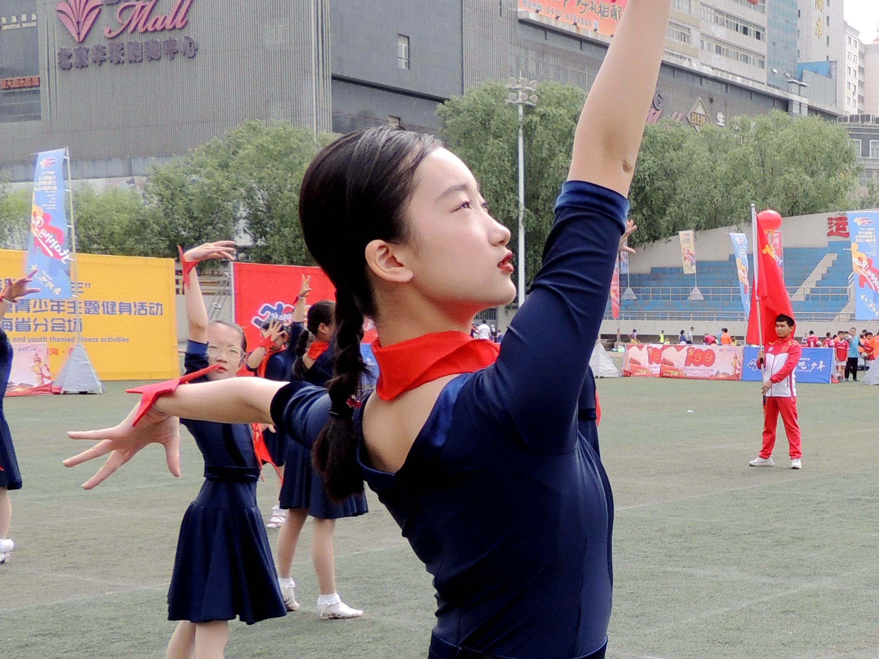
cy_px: 485
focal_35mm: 56
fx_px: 1422
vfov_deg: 25.8
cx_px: 895
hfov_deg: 31.5
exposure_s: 1/800
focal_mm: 4.3
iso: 100
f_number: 3
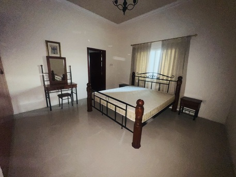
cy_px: 88
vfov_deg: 89.9
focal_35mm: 13
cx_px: 118
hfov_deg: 106.2
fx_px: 89
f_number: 1.8
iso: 64
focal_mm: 1.57
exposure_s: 1/34
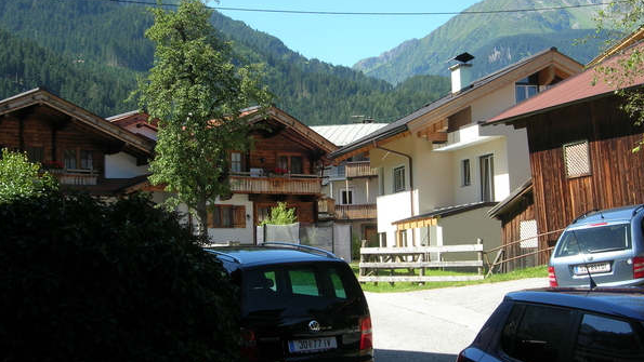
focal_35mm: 67
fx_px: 1144
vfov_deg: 18.0
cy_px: 143
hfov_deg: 31.4
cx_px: 323
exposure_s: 1/168
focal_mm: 12.7
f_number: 5.9
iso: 64
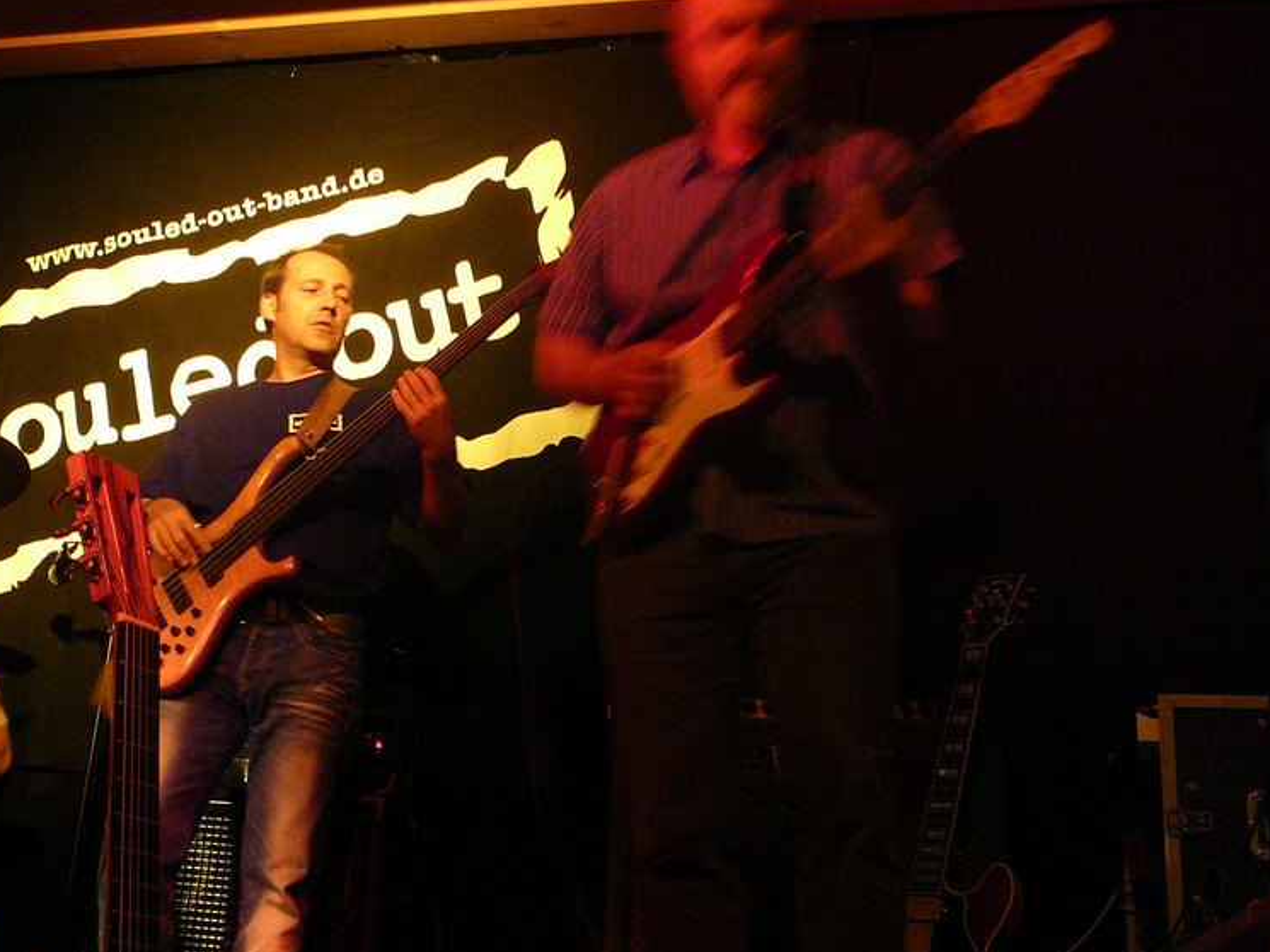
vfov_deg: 30.9
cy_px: 485
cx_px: 474
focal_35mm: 47
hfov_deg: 40.1
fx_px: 1725
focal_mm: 5.2
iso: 200
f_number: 2.8
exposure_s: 1/8
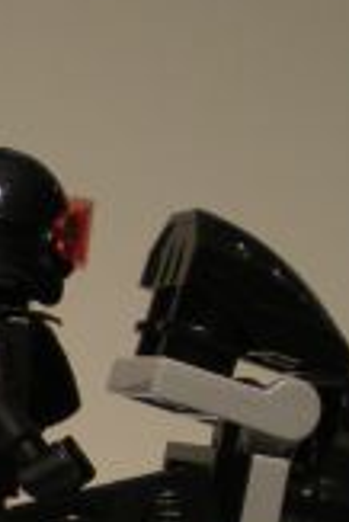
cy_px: 757
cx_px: -42
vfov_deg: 11.4
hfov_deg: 7.9
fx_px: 2525
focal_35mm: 174
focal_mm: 6.3
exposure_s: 1/65
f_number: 3.1
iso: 126
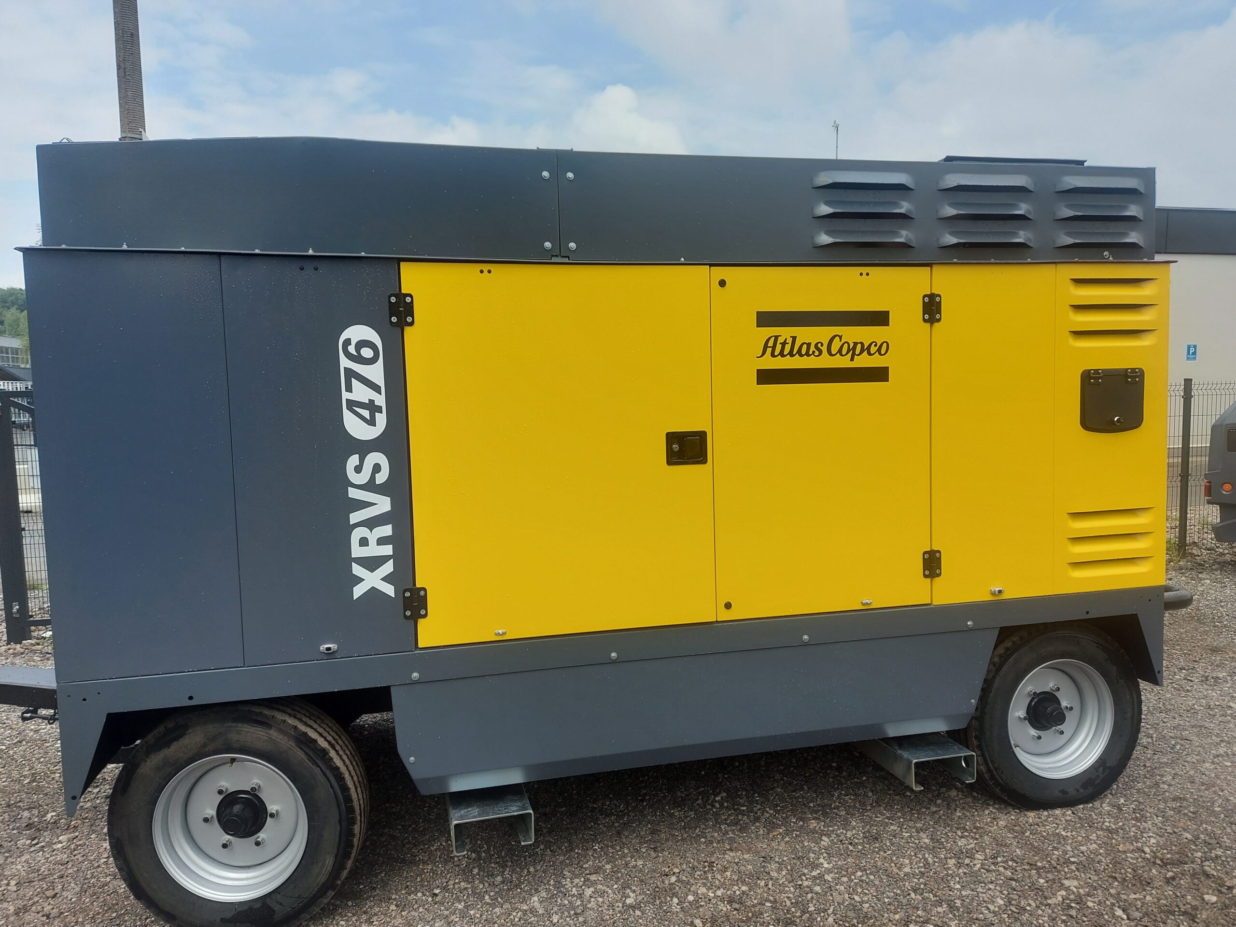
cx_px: 618
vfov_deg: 56.8
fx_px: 857
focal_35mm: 24
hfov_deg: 71.6
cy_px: 464
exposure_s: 1/659
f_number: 1.8
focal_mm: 5.23
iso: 32
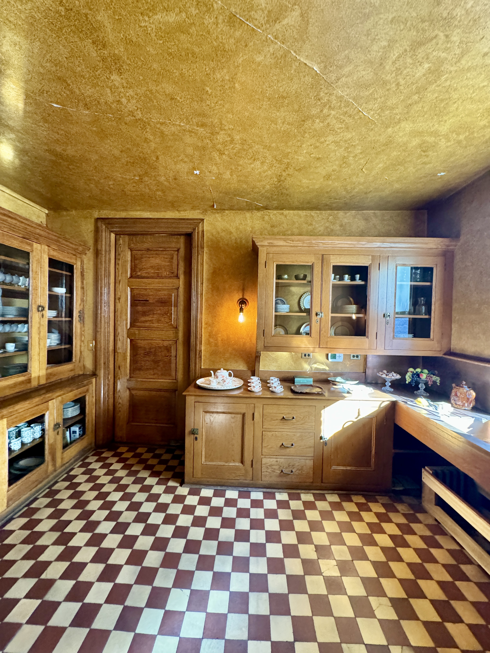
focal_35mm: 14
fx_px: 264
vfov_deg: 102.1
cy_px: 326
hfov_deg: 85.7
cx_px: 245
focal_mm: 2.22
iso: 800
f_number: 2.2
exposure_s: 1/60
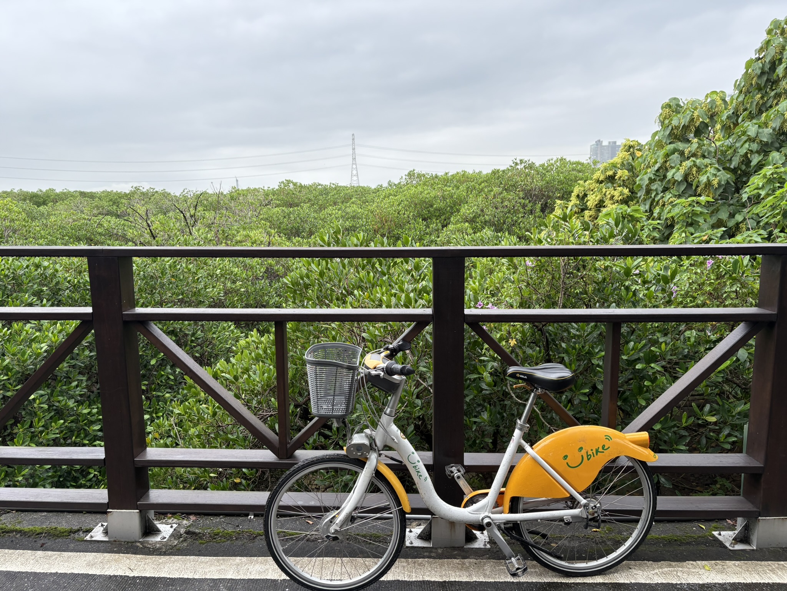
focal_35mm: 26
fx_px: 591
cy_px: 296
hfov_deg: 67.3
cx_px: 394
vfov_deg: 53.1
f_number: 1.6
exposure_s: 1/122
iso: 40
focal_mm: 5.96
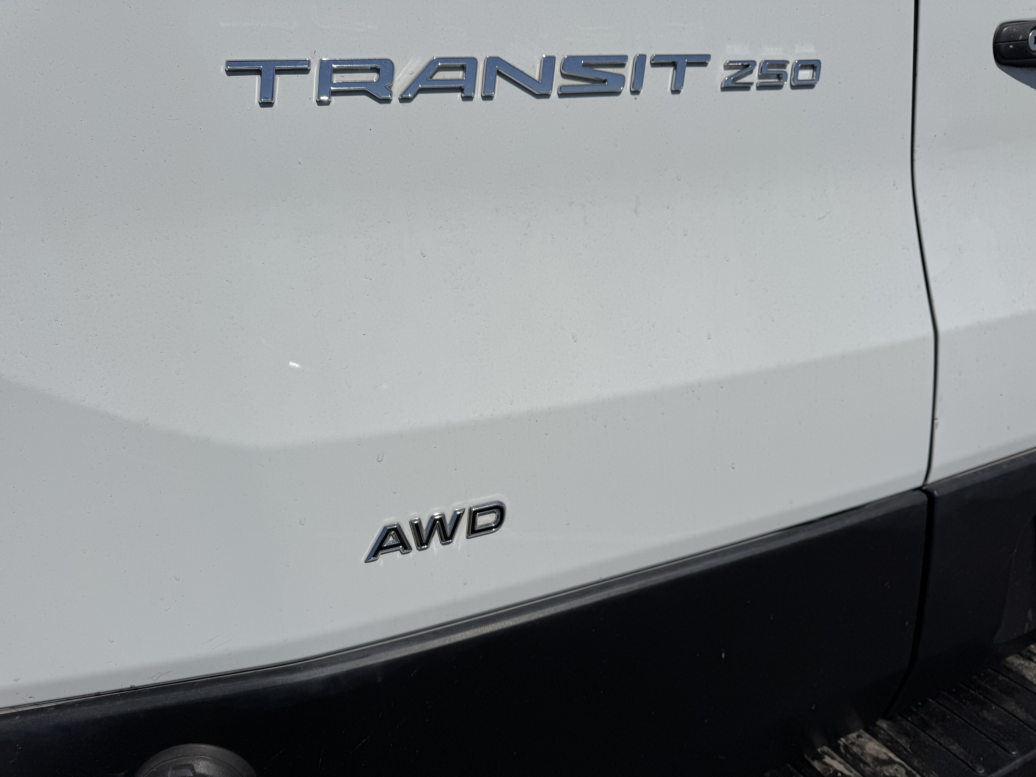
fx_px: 718
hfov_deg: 71.6
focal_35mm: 24
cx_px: 518
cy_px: 388
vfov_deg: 56.8
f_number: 1.78
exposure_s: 1/20000
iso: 64
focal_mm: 6.76
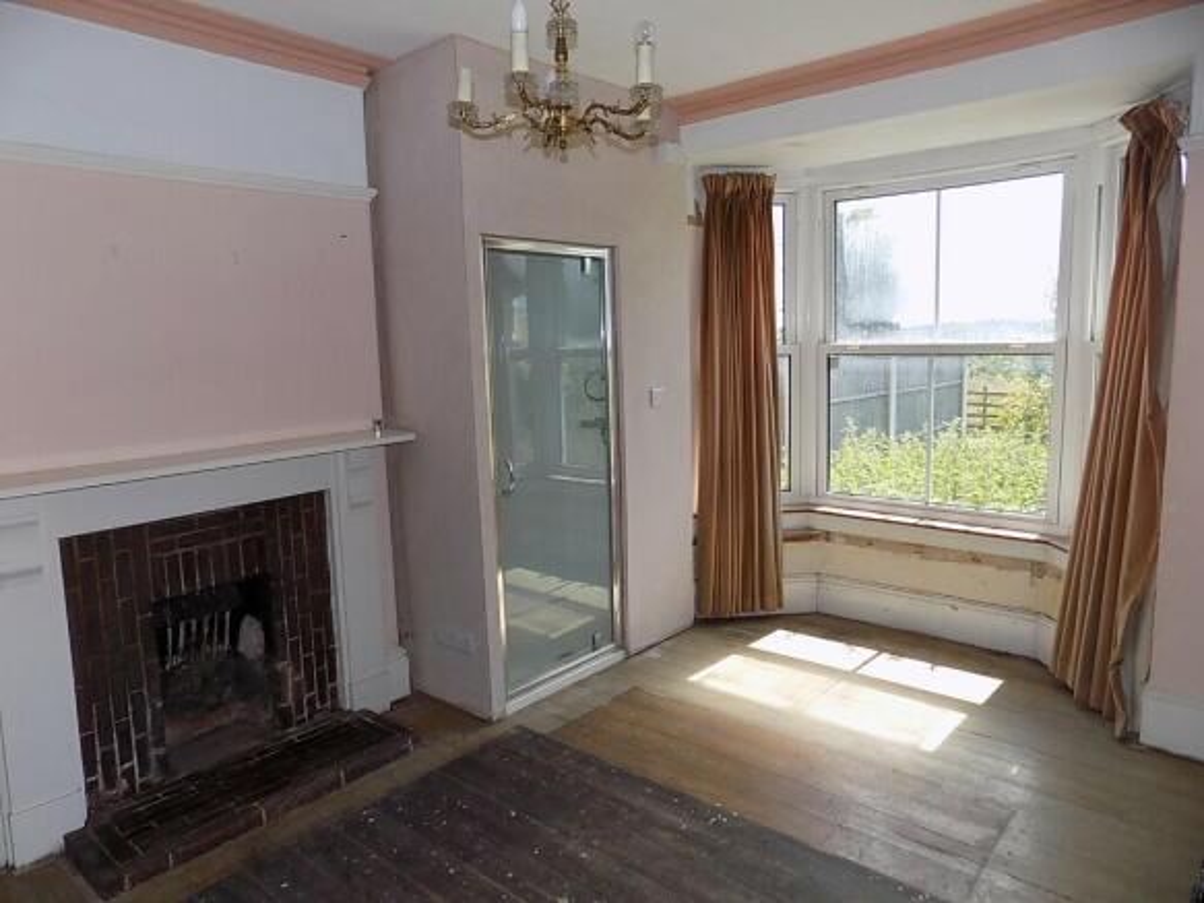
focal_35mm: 23
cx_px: 602
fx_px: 800
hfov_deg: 73.9
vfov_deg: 58.9
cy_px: 452
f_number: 3.1
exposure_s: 1/200
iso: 80
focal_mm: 4
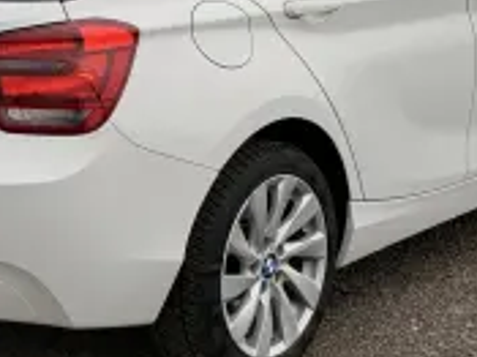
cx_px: 172
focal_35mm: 99
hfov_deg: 19.8
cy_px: 84
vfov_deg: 14.9
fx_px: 1363
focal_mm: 6.76
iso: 64
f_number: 1.78
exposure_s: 1/3226
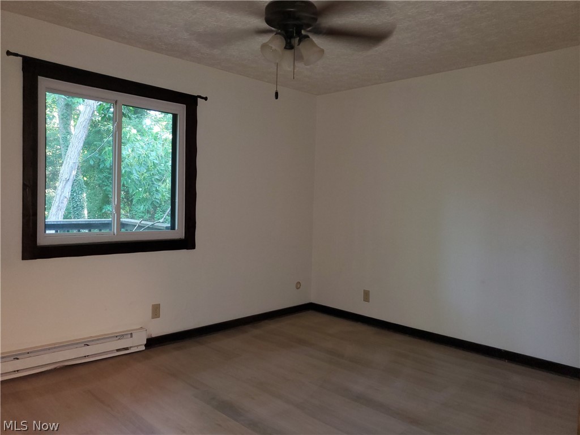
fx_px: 436
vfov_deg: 53.1
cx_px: 290
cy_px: 218
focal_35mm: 26
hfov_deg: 67.3
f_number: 1.5
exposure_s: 1/18
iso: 125
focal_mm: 4.3
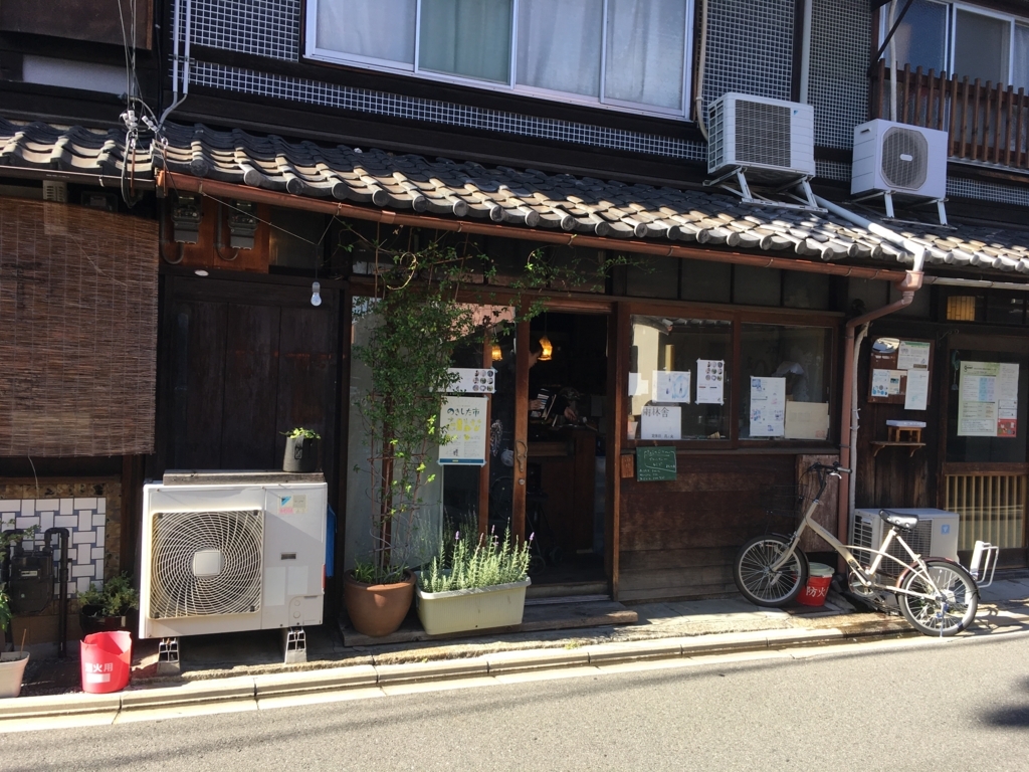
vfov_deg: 48.2
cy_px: 386
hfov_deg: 61.7
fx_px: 862
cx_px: 514
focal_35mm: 29
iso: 25
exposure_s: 1/276
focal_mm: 4.15
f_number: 2.2
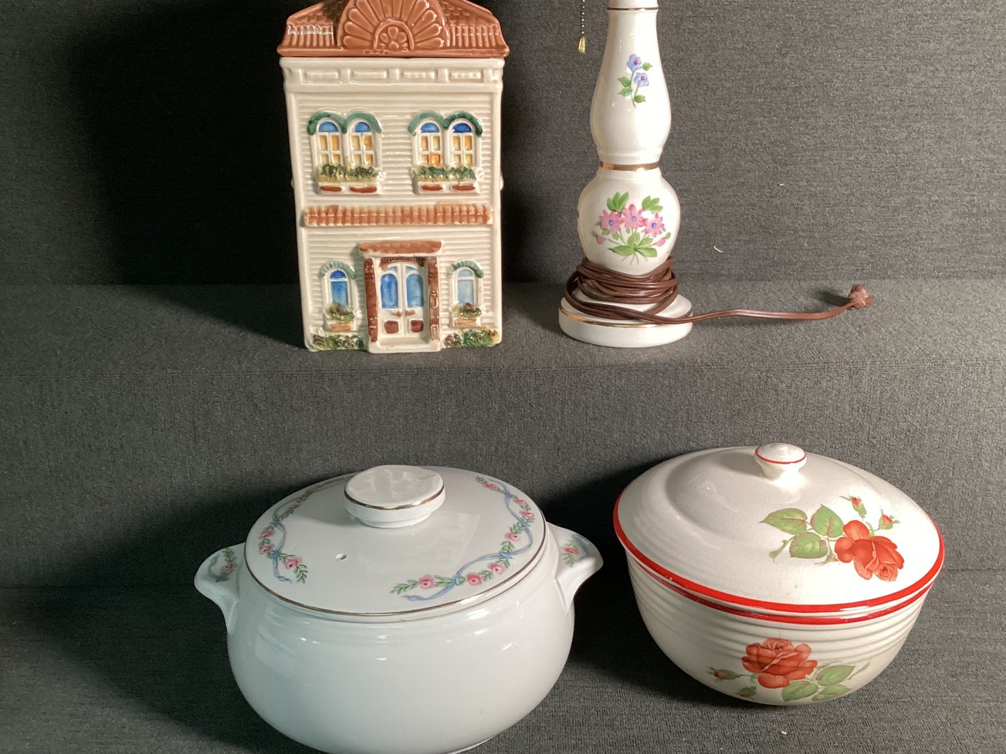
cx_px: 526
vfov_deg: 39.6
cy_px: 362
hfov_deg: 51.3
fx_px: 1046
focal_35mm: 36
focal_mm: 3.3
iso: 250
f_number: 2.4
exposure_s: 1/60
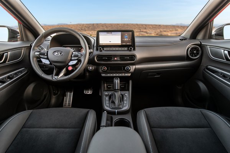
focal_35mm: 17
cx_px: 115
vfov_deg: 70.4
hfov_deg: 93.3
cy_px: 76
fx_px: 109
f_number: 4
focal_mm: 17
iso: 200
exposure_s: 1/50
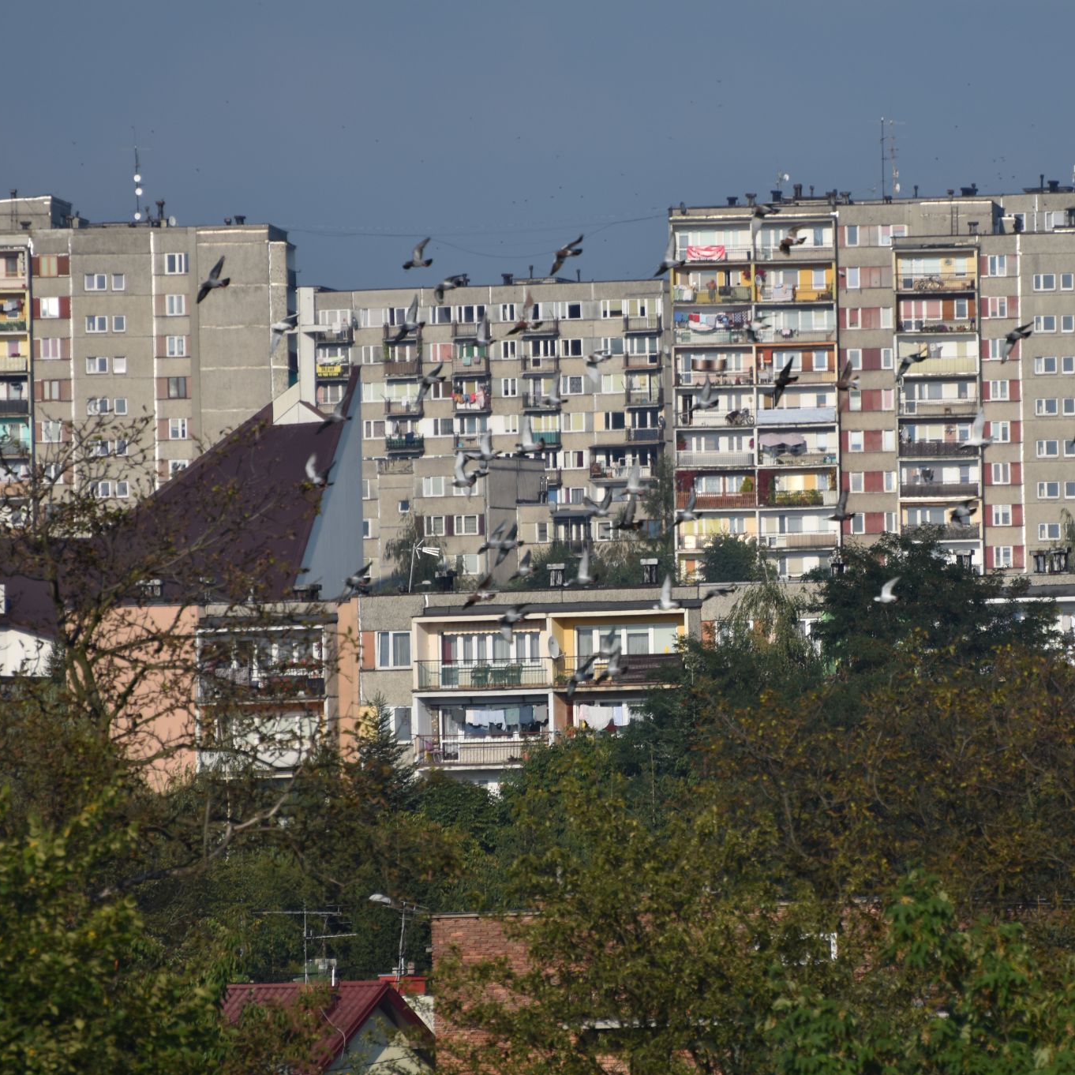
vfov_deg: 3.0
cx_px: 760
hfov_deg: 3.0
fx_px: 20202
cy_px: 538
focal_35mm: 575
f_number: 5.6
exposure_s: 1/1000
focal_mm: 300
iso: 100
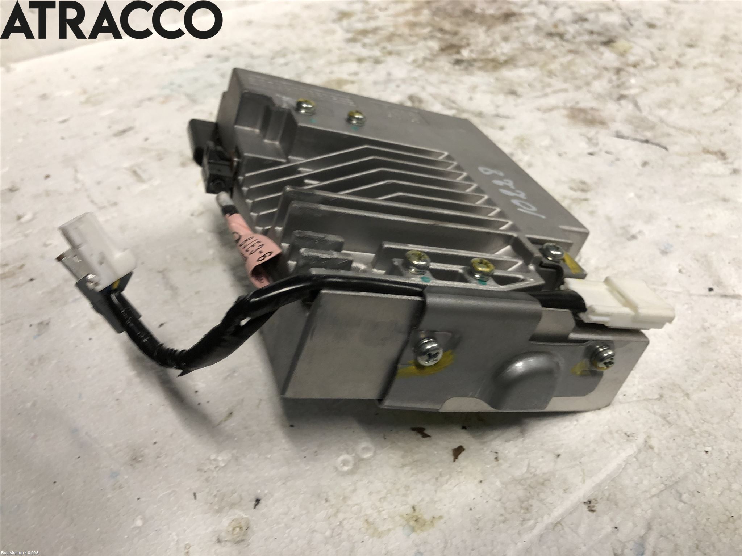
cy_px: 278
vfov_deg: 49.7
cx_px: 371
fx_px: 600
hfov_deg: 63.4
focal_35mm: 28
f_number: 1.8
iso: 32
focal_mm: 3.99
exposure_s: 1/20
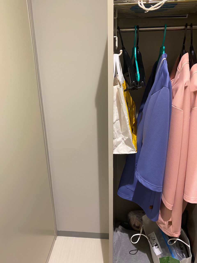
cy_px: 132
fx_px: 197
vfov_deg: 67.3
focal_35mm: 26
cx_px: 98
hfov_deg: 53.1
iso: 200
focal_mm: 4.25
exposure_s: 1/50
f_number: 1.8
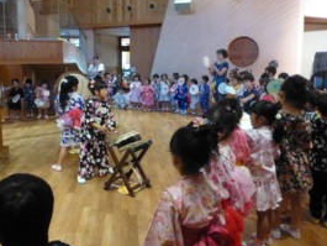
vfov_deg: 42.7
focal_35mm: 33
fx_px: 312
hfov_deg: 55.1
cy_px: 96
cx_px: 137
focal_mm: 4.3
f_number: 3.3
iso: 1600
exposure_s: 1/60
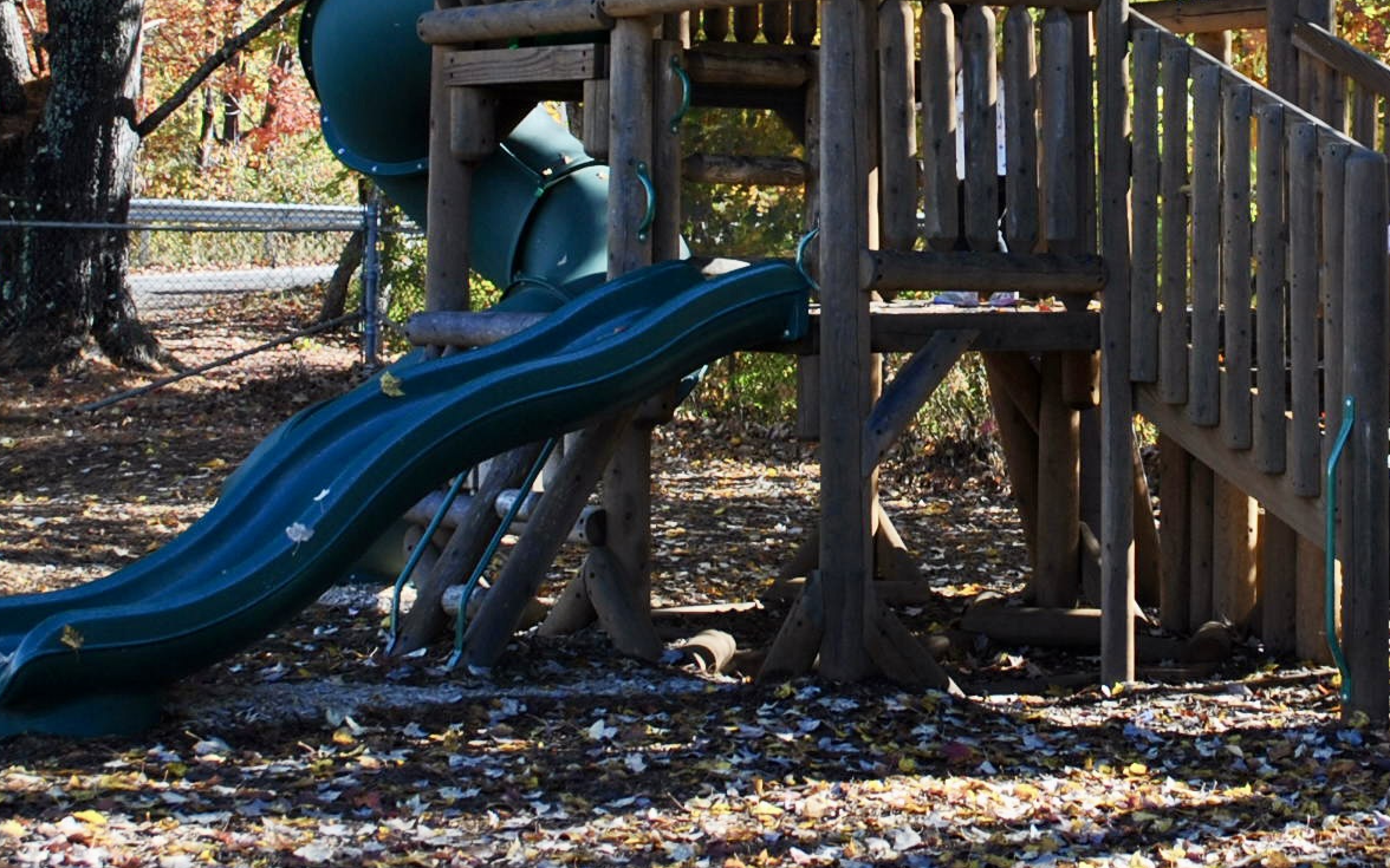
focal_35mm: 83
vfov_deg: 15.5
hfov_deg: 24.6
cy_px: 57
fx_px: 3144
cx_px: 1096
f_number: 5.6
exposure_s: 1/125
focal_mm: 22
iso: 110
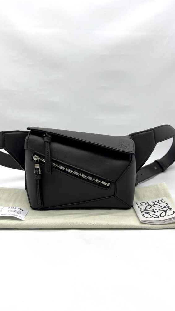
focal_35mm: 29
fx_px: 239
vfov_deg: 66.1
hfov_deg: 40.2
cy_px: 153
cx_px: 84
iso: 50
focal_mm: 5.7
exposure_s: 1/323
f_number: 1.5
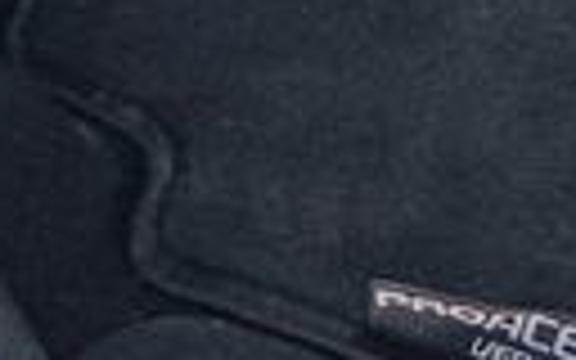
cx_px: 1166
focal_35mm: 195
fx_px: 3061
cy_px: -1246
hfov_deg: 9.9
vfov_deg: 5.5
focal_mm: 5.4
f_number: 1.8
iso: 50
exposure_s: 1/180
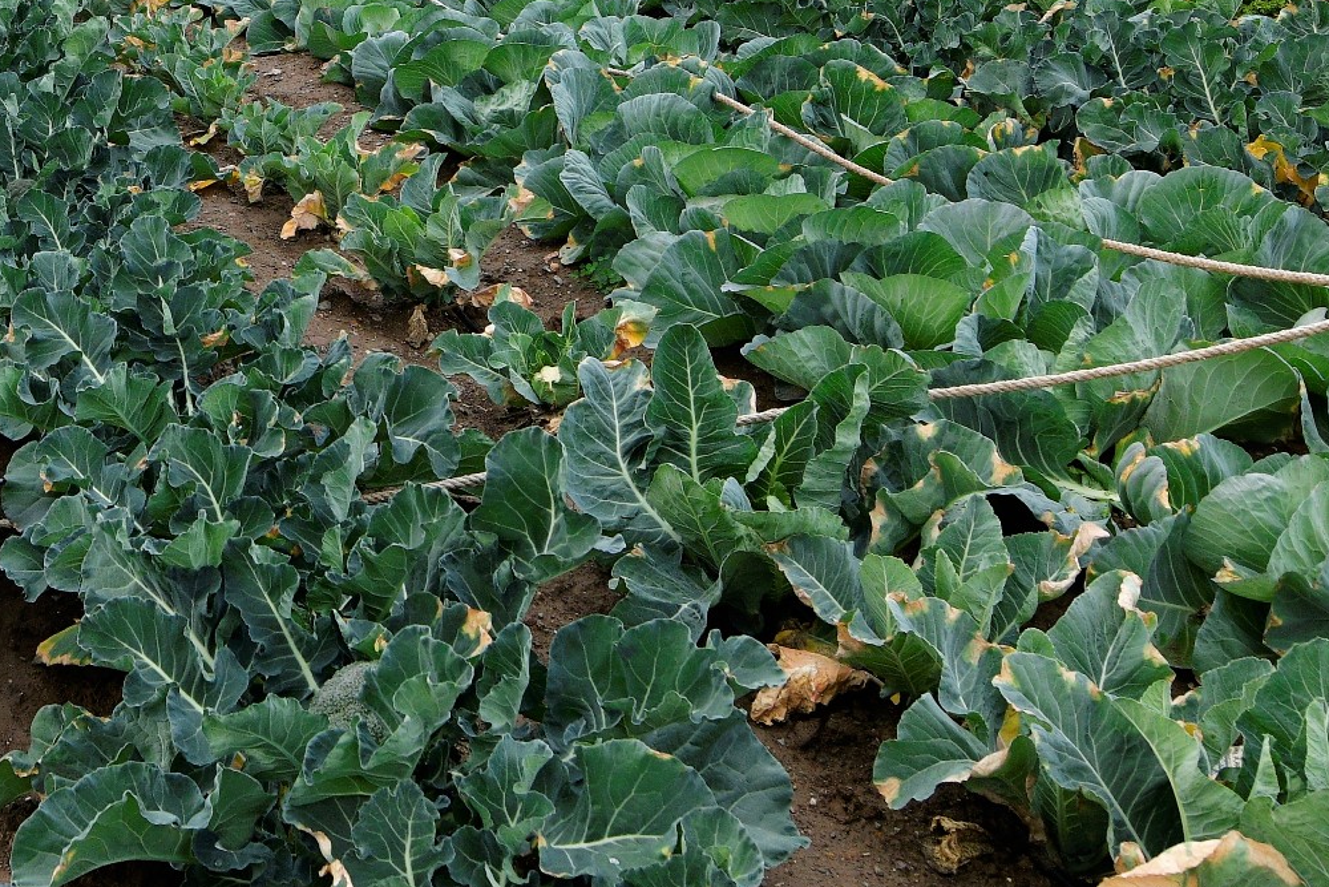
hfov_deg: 41.6
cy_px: -190
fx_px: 1588
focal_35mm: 43
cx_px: 122
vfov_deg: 27.3
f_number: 6.3
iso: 400
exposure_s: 1/500
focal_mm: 16
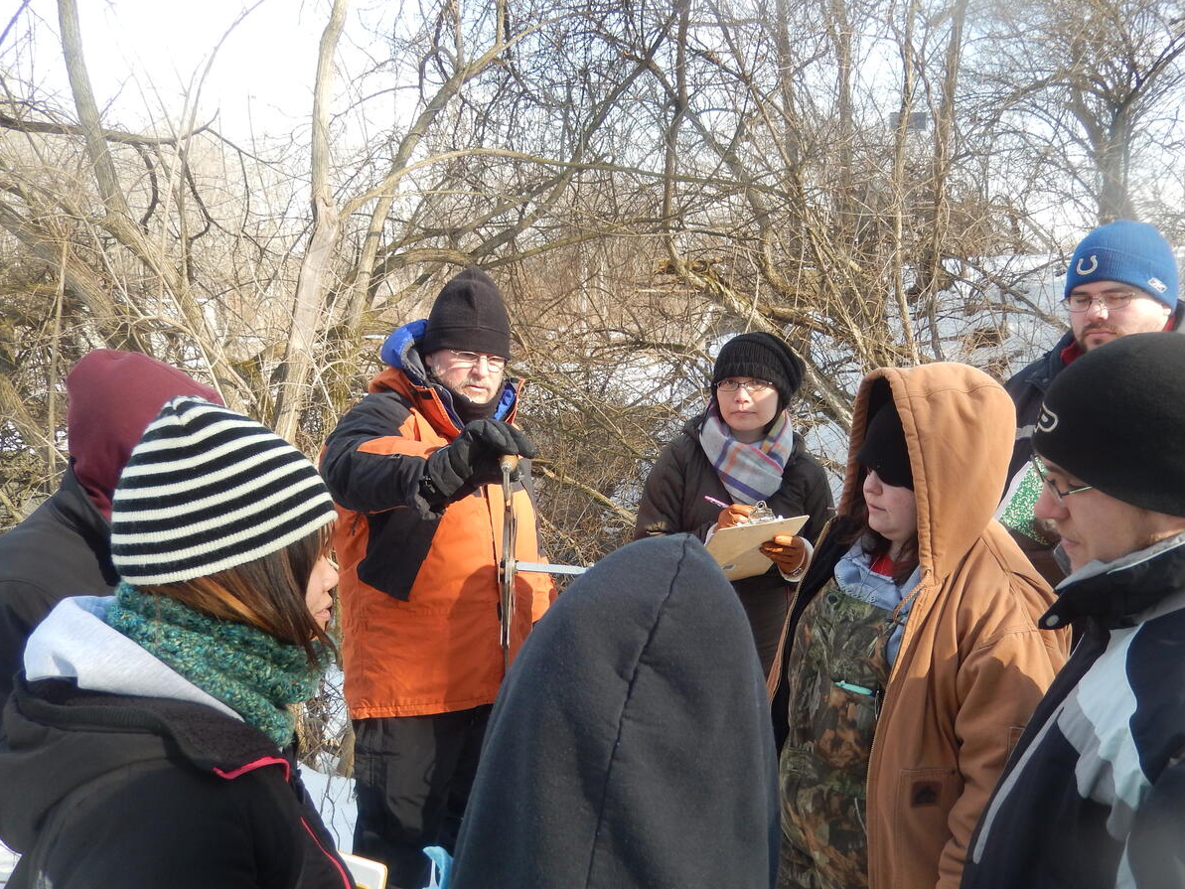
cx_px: 635
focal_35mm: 28
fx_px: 959
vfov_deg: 49.7
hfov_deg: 63.4
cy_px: 488
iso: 125
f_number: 3.4
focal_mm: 4.5
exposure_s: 1/250
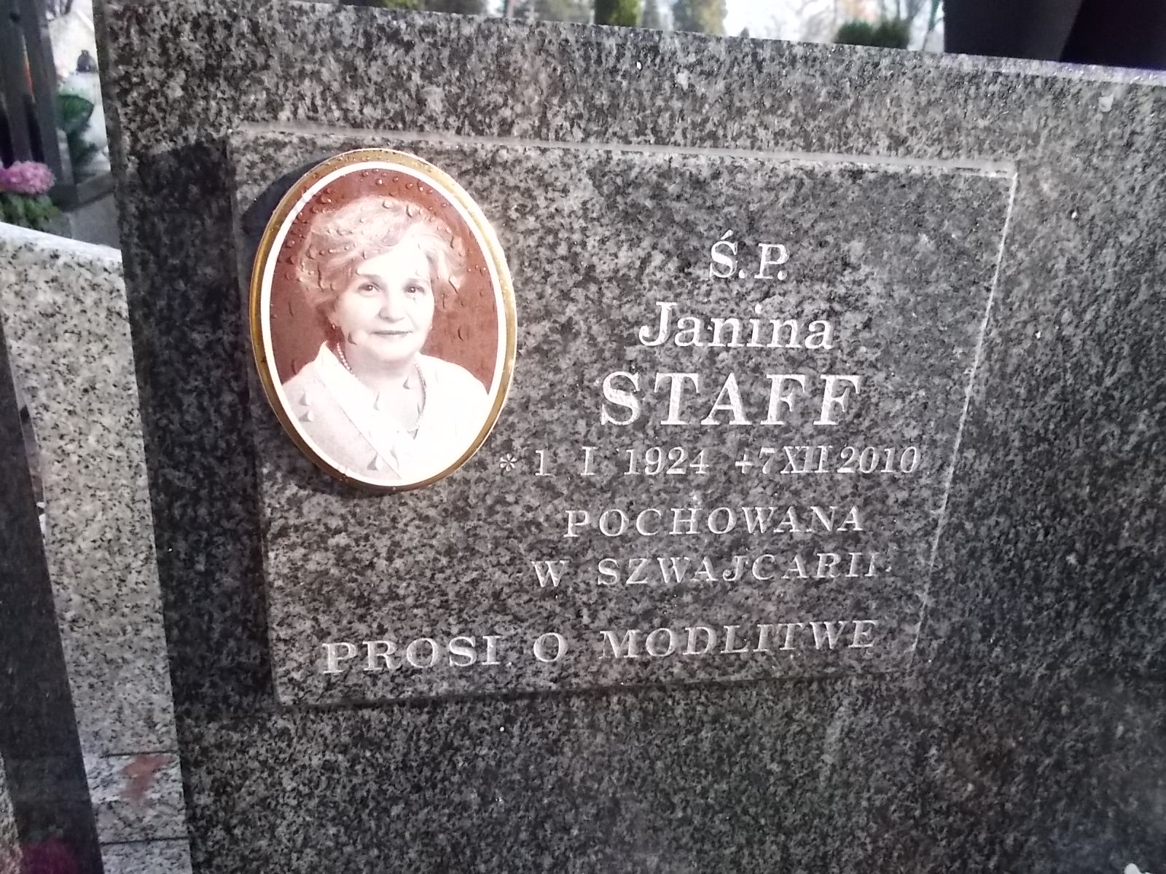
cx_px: 583
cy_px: 437
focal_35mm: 26
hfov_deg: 67.3
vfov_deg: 53.1
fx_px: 876
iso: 400
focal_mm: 4.6
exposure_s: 1/160
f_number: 8
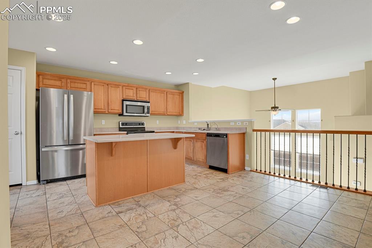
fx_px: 176
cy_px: 124
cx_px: 186
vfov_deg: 70.4
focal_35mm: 17
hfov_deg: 93.3
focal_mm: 17
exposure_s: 1/1.25
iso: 250
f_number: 8
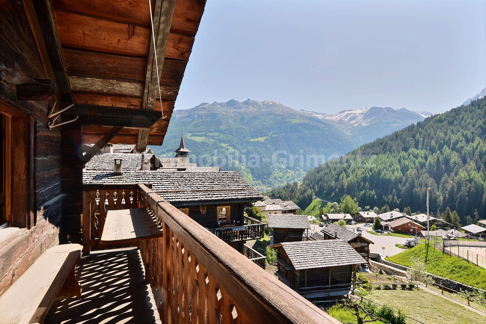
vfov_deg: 69.6
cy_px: 162
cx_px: 243
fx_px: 233
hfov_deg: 92.4
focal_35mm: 17
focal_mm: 11.5
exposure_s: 1/2
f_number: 9
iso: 400
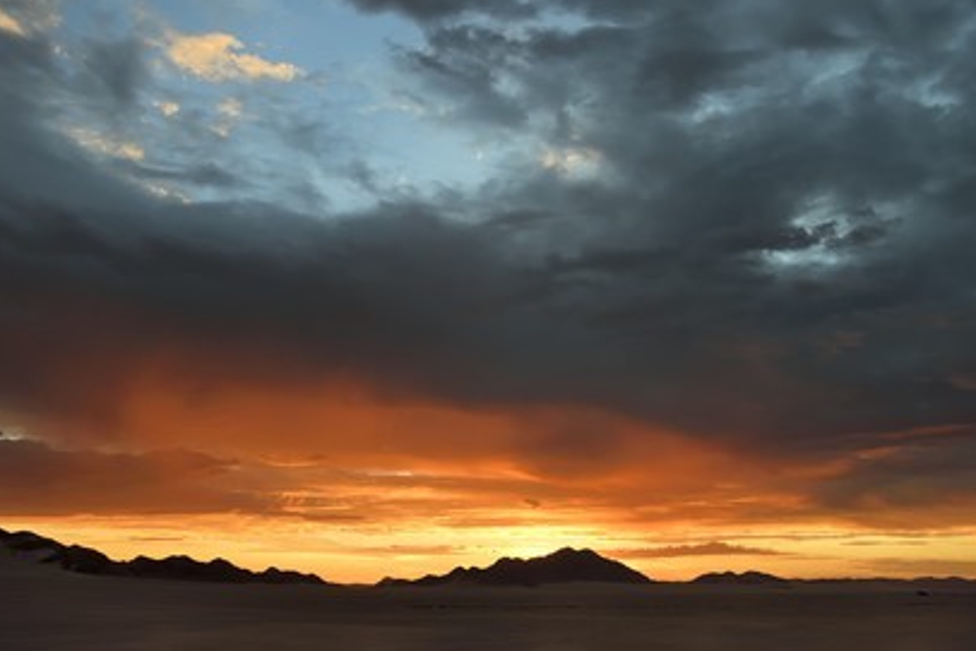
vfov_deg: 42.4
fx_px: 841
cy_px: 324
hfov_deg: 60.3
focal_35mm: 31
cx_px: 495
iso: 200
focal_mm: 30
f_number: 9
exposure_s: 1/60
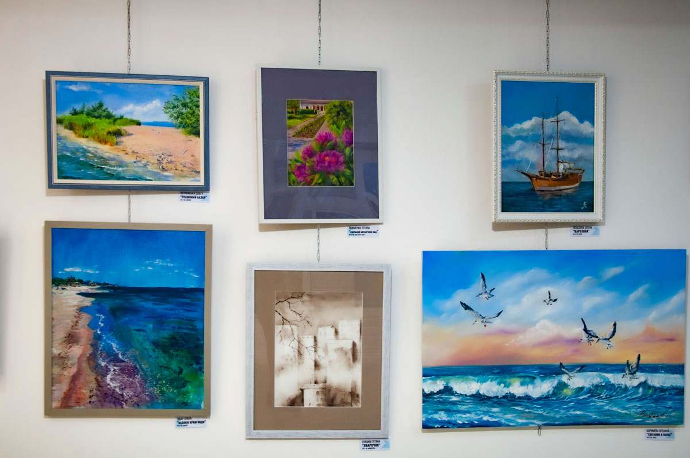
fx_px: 747
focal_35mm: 39
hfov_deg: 49.6
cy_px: 229
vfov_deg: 34.1
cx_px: 345
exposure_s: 1/200
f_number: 4
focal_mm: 26
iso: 400
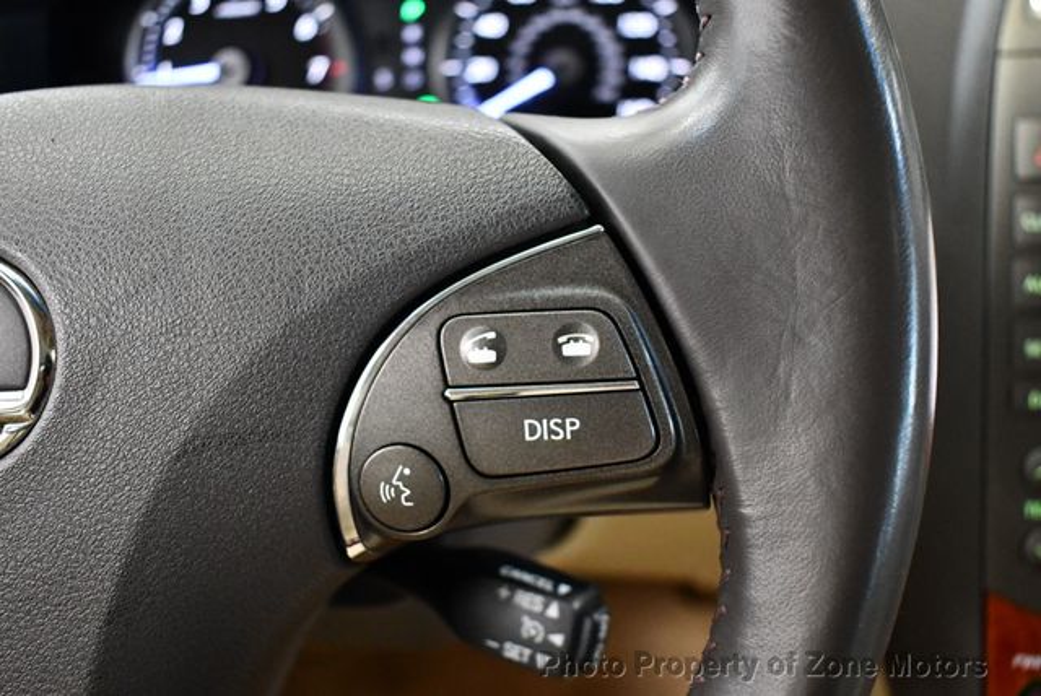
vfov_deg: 36.9
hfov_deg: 53.1
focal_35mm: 36
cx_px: 520
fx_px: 1042
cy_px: 348
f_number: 3.5
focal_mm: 18
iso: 3200
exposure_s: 1/100
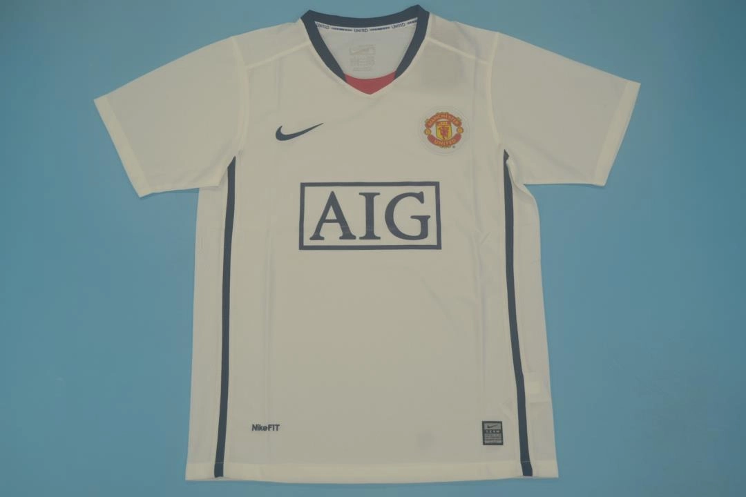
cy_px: 248
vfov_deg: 34.2
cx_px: 373
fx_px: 808
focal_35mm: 39
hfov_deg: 49.6
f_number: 4.5
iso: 200
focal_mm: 26
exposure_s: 1/200
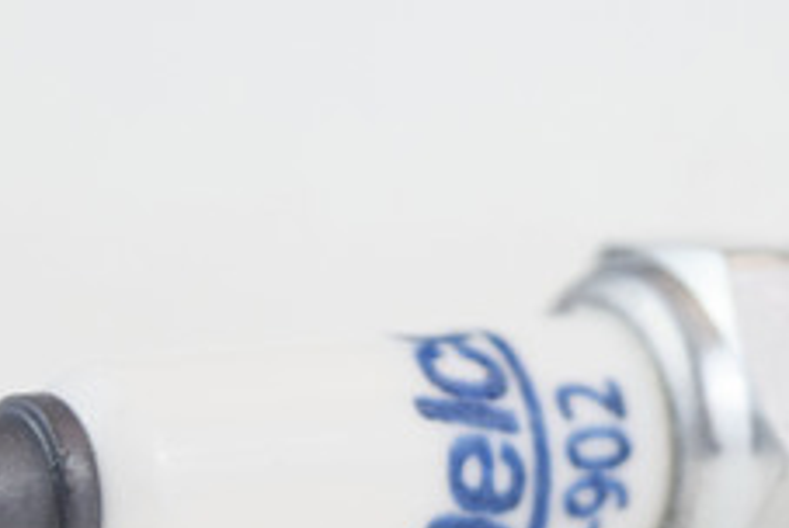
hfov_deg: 8.8
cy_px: 457
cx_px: 570
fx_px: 5100
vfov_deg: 5.9
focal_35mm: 232
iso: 800
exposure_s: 1/60
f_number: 5.6
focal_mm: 55
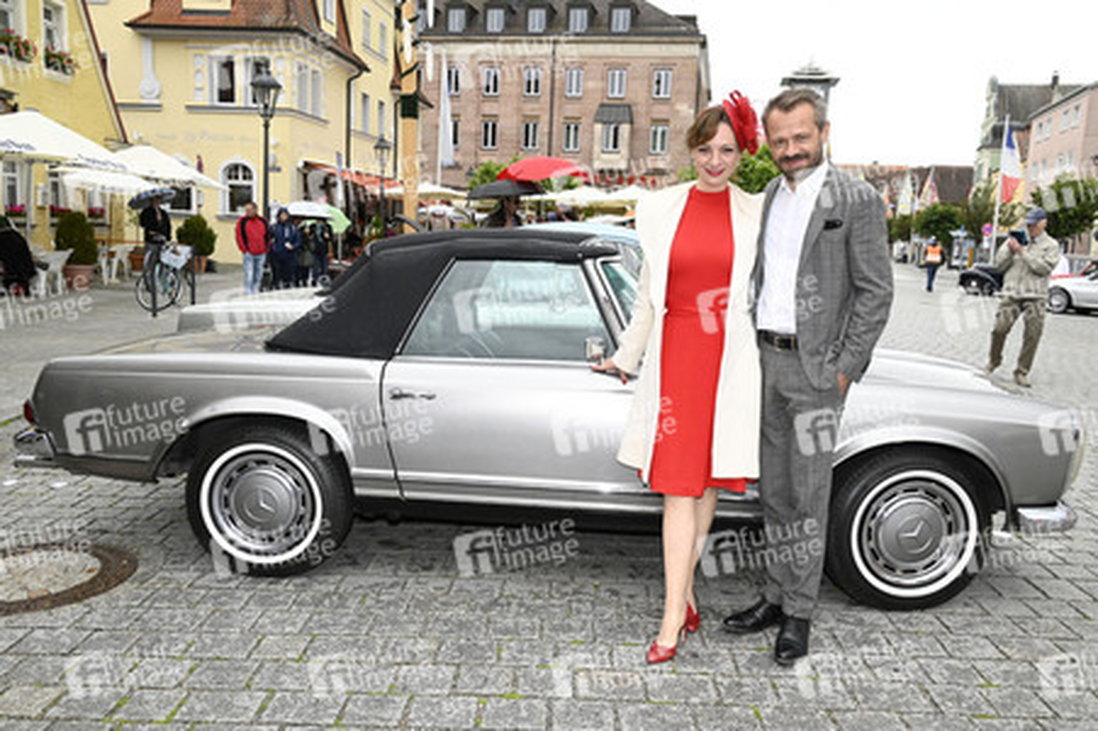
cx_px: 549
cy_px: 366
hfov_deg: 62.0
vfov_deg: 43.5
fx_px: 914
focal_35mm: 30
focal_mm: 30
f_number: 6.3
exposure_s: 1/160
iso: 320
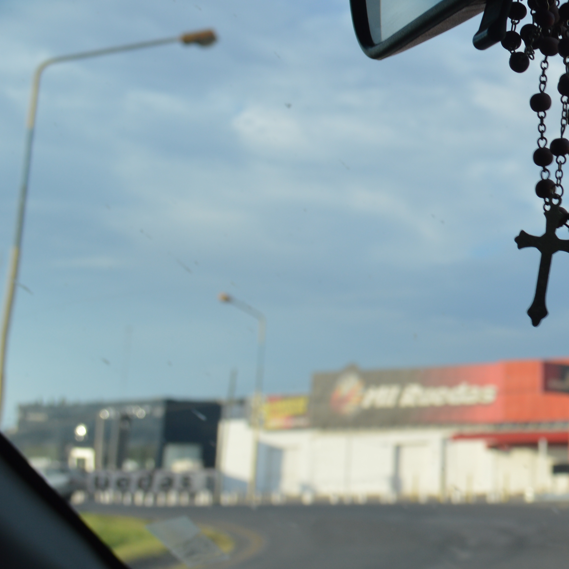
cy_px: 178
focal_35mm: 73
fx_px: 1358
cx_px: 731
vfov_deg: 23.5
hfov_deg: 21.5
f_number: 6.3
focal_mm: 22
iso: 100
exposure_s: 1/160
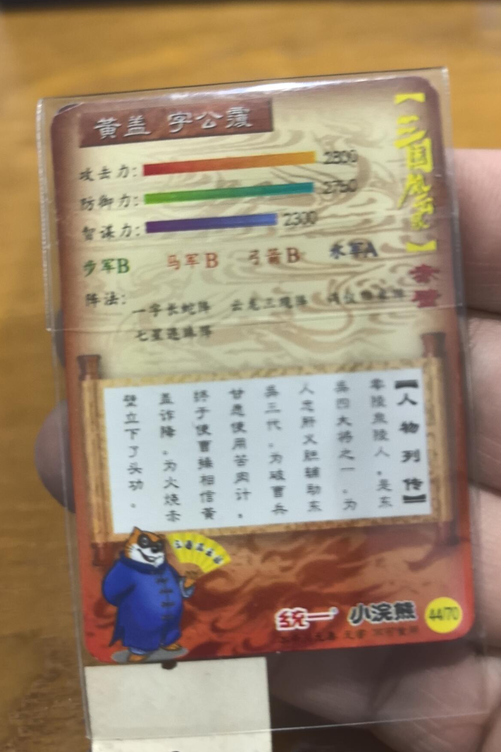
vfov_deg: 63.6
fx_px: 605
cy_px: 365
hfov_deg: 44.9
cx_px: 283
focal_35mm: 29
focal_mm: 6.98
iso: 640
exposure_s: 1/25
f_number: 2
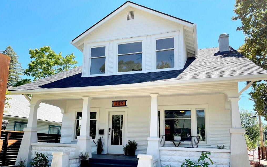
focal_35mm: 28
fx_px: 204
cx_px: 134
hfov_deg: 66.5
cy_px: 102
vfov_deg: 44.3
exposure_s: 1/1429
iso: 32
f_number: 1.6
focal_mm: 5.1
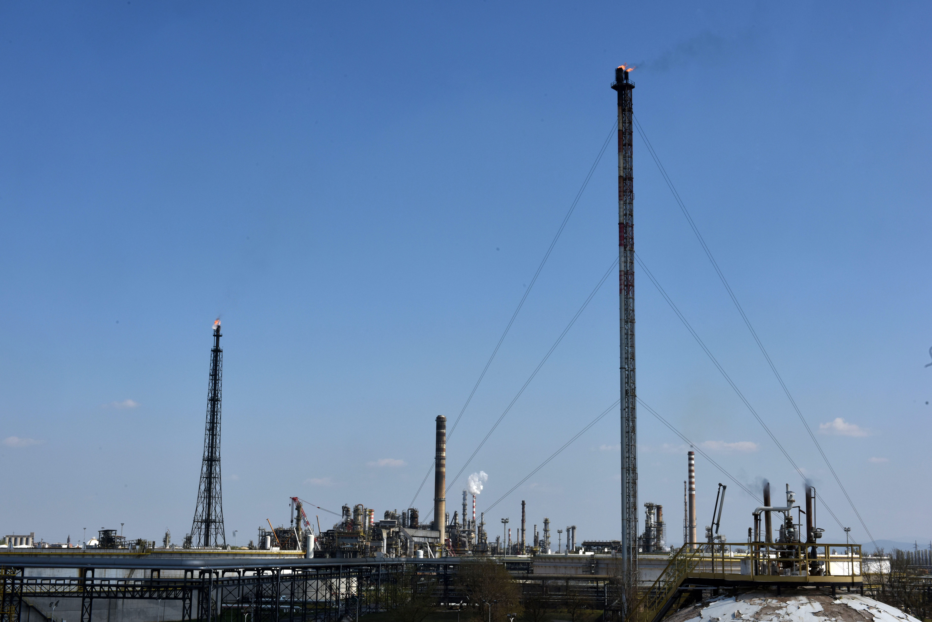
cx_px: 466
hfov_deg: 39.6
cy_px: 311
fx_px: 1295
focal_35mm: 50
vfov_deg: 27.0
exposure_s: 1/320
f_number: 20
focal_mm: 50
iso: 400
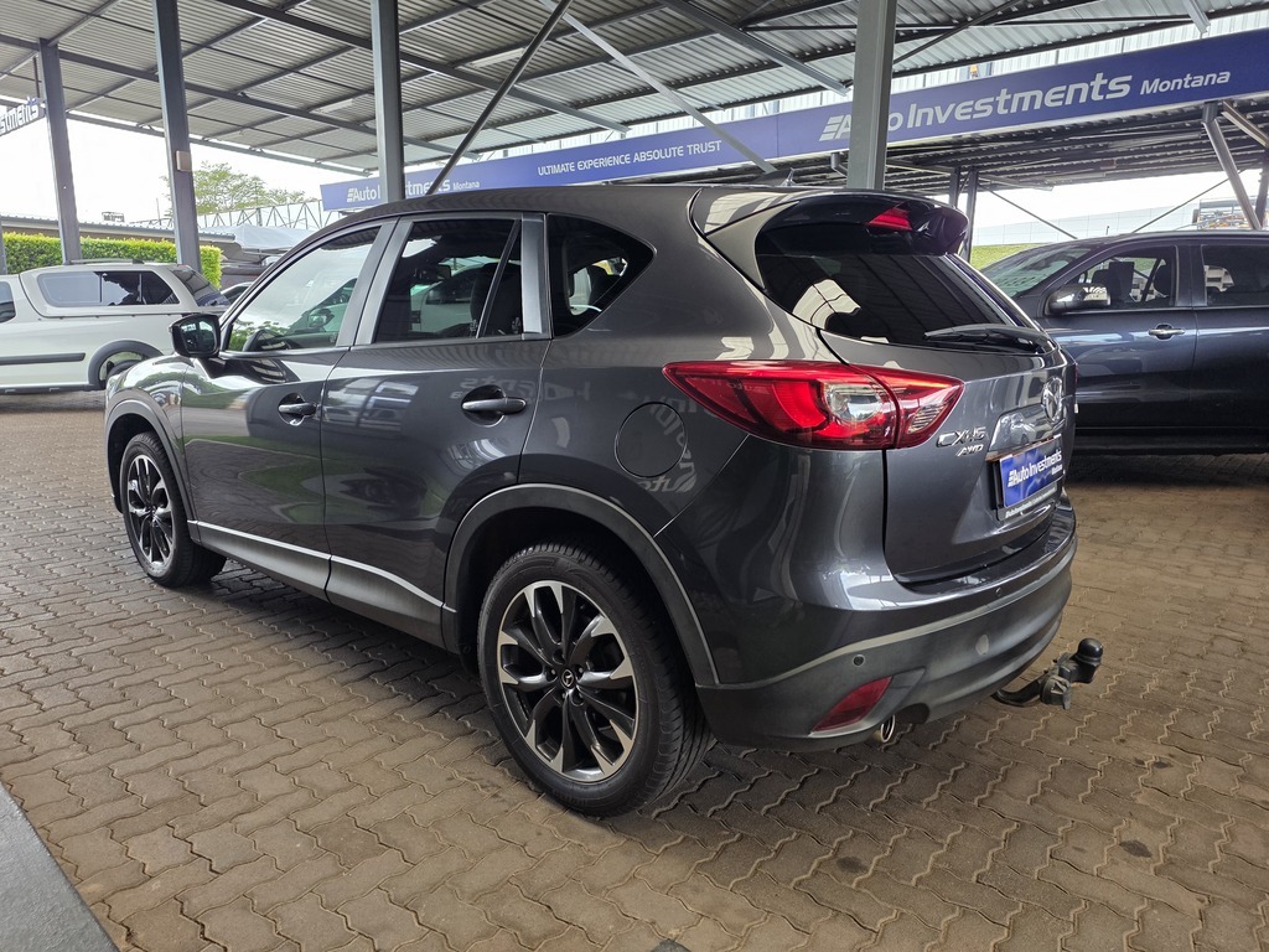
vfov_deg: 58.9
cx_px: 634
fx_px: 843
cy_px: 476
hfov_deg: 73.9
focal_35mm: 23
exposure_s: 1/180
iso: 125
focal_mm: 6.25
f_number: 1.7
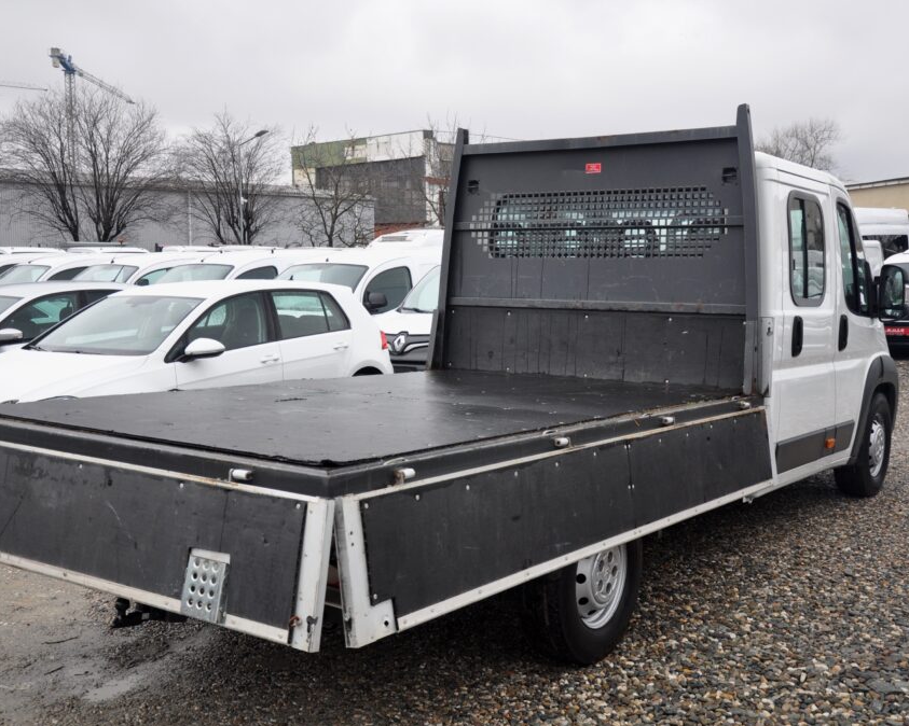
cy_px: 365
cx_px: 411
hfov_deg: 44.7
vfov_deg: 36.5
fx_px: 1103
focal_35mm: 41
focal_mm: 24
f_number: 4.5
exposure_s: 1/80
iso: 500
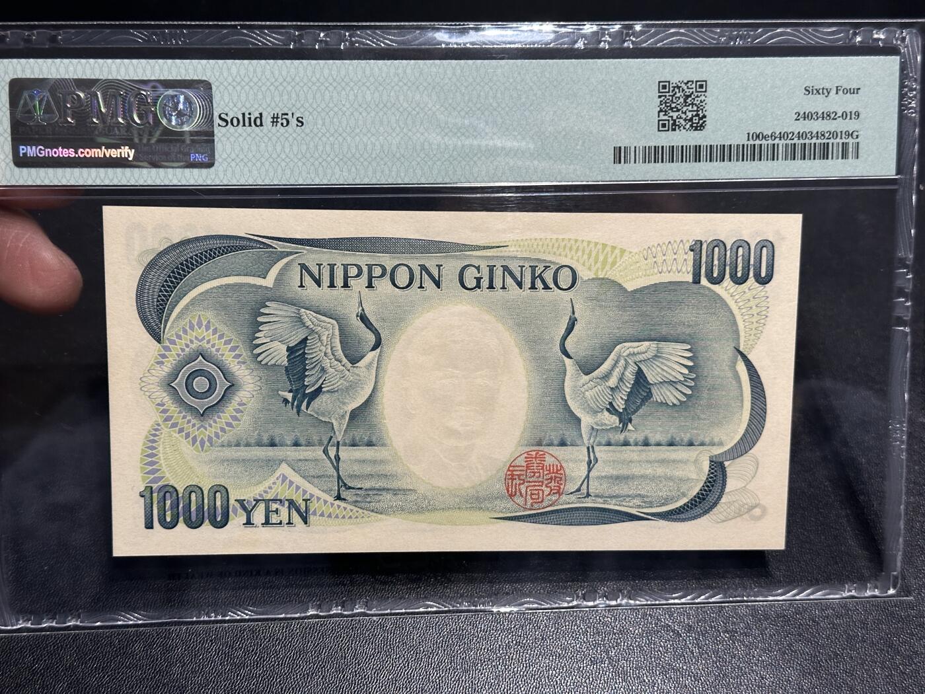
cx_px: 462
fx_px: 1283
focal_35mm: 48
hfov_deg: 39.7
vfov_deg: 30.3
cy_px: 347
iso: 160
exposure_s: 1/50
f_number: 1.78
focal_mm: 6.86
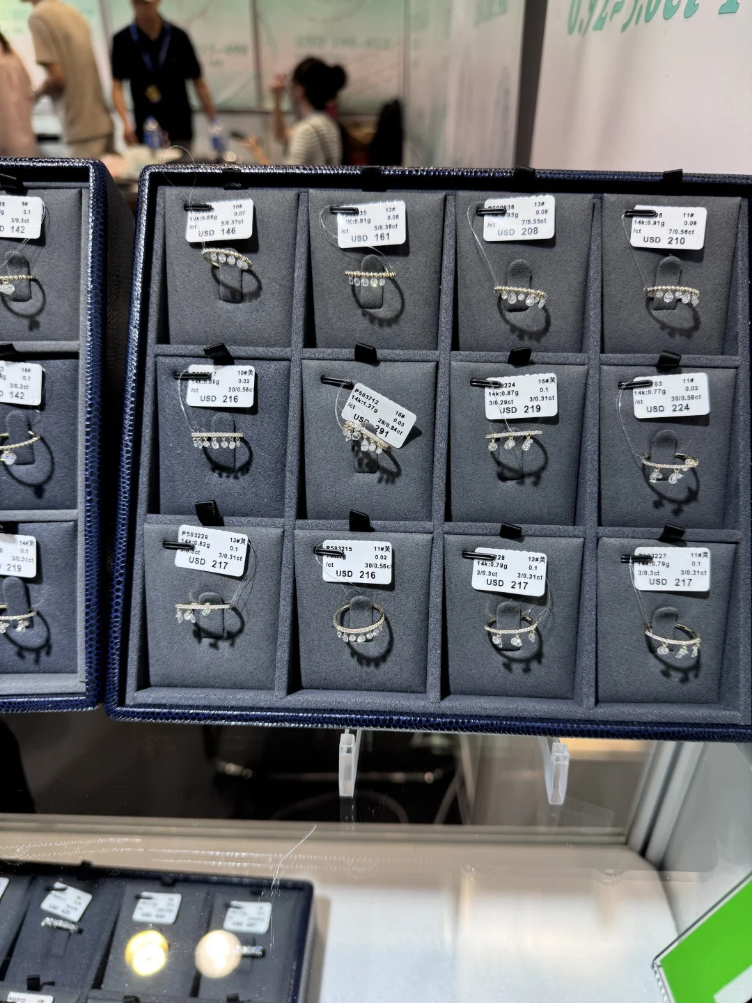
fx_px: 695
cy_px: 502
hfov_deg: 56.8
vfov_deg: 71.6
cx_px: 376
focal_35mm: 24
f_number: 1.78
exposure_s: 1/100
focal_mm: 6.76
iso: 80
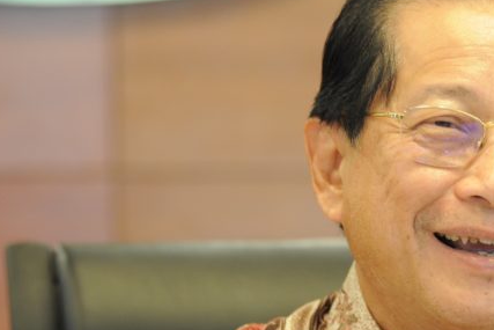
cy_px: 274
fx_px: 3528
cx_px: 445
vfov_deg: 5.3
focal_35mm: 257
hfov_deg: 8.0
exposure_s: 1/125
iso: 2500
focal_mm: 112
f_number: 3.5
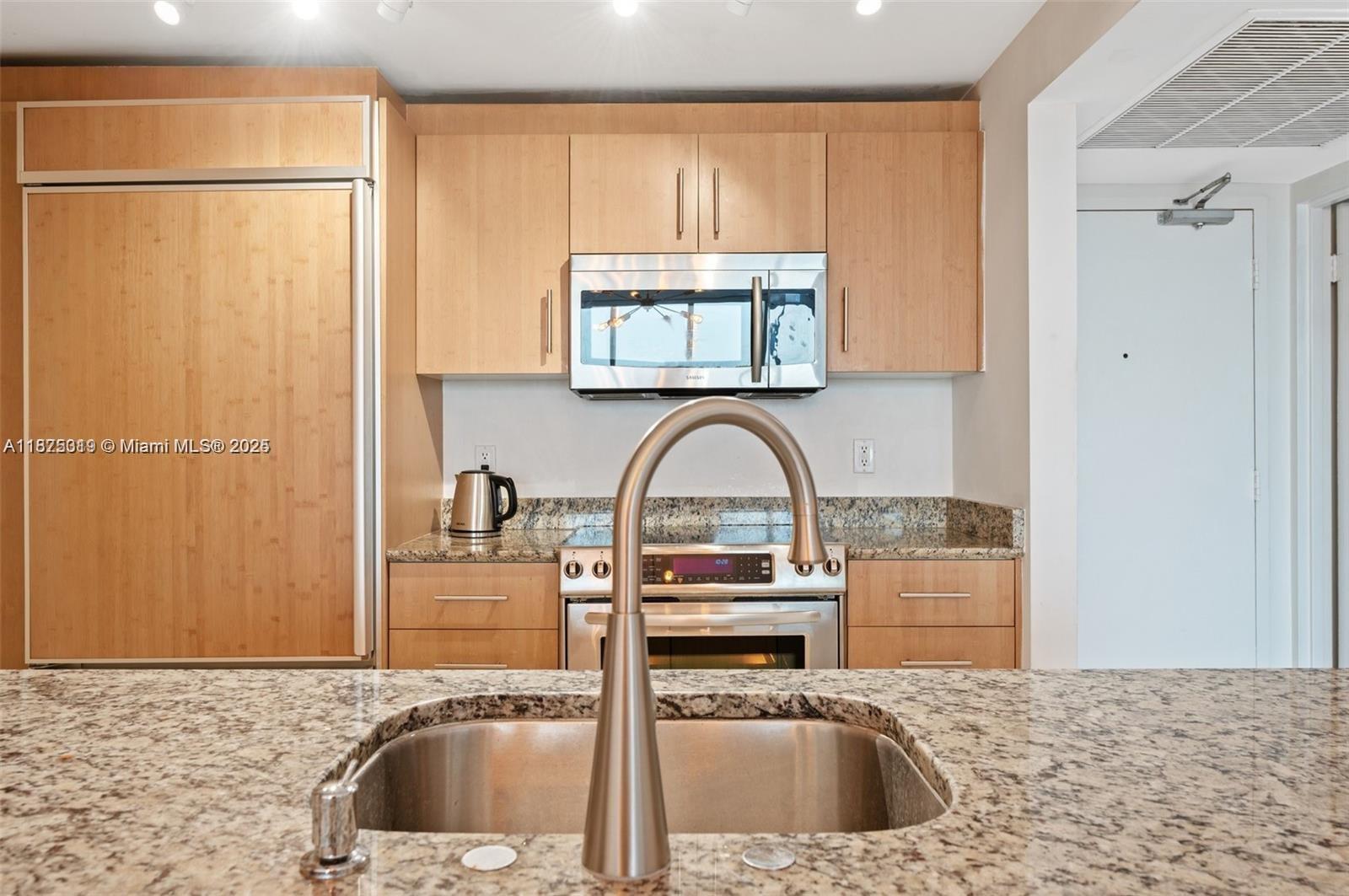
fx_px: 898
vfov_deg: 53.0
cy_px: 448
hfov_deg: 73.8
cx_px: 674
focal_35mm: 24
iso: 200
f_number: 8
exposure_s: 1/6
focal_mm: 24
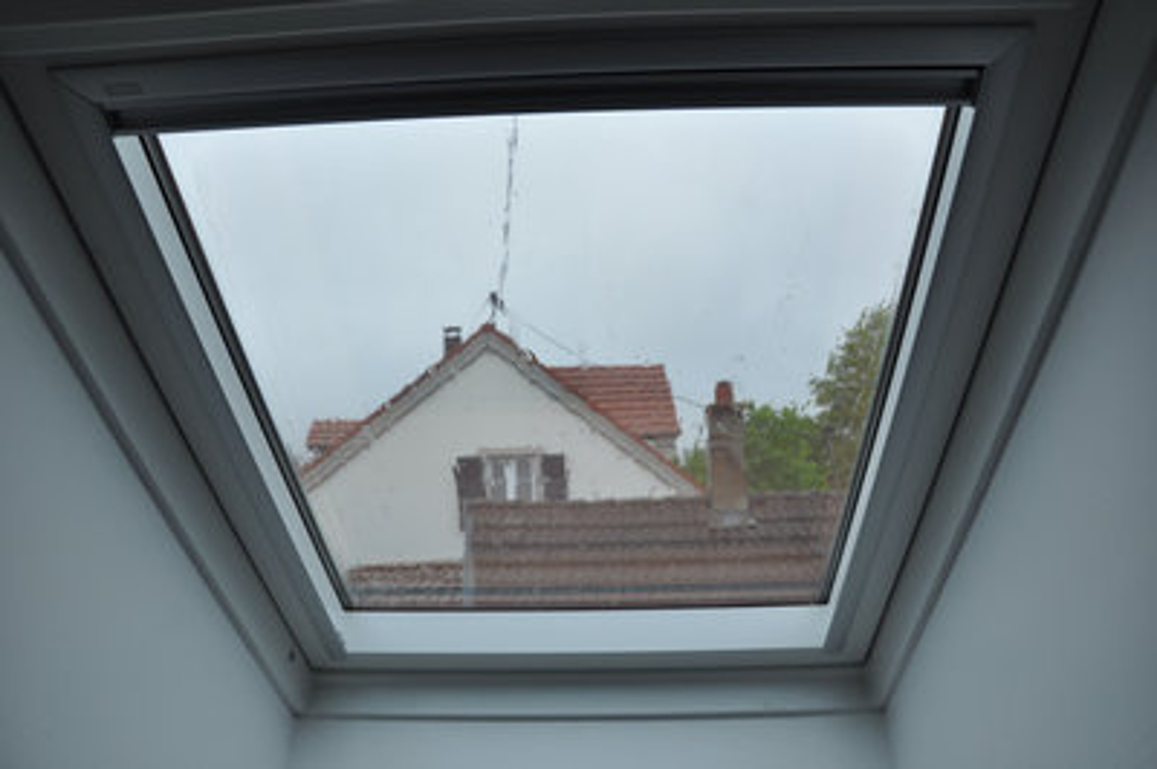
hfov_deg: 67.4
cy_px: 384
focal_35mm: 27
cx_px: 578
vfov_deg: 47.9
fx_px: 867
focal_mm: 18
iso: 200
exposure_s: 1/50
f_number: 7.1
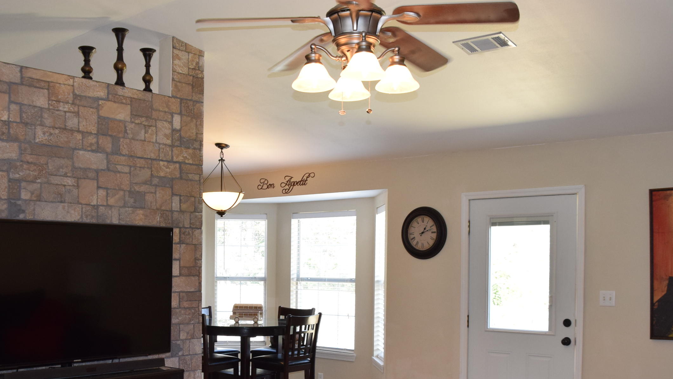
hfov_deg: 50.3
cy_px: 301
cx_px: 287
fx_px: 714
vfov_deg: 29.1
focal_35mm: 40
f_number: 5.6
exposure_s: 1/125
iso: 800
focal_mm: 18
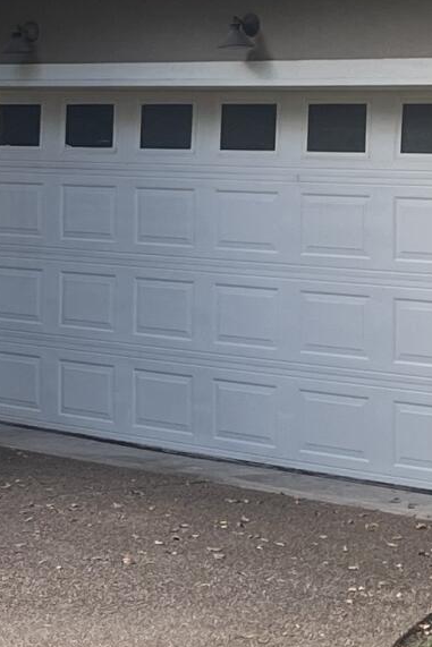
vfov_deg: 14.1
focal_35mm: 142
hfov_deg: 9.3
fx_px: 2554
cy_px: -61
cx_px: -321
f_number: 1.6
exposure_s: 1/323
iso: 50
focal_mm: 5.1
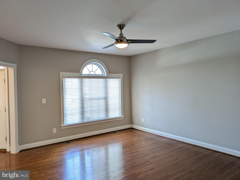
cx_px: 120
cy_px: 90
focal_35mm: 25
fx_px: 173
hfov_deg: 69.4
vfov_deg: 54.9
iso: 159
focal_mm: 5.43
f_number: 1.89
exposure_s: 1/60
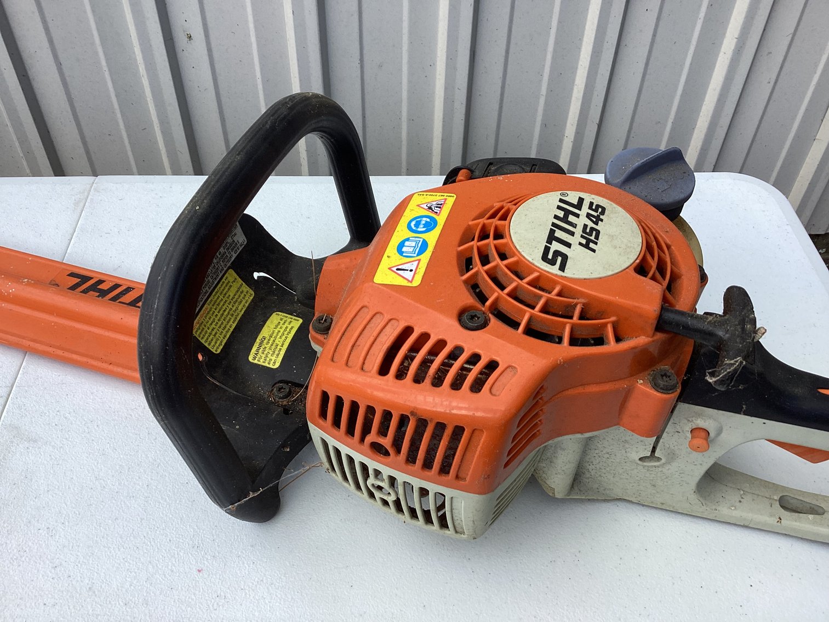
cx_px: 414
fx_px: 742
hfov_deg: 58.3
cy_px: 311
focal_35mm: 31
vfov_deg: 45.4
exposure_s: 1/235
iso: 25
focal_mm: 3.3
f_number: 2.4
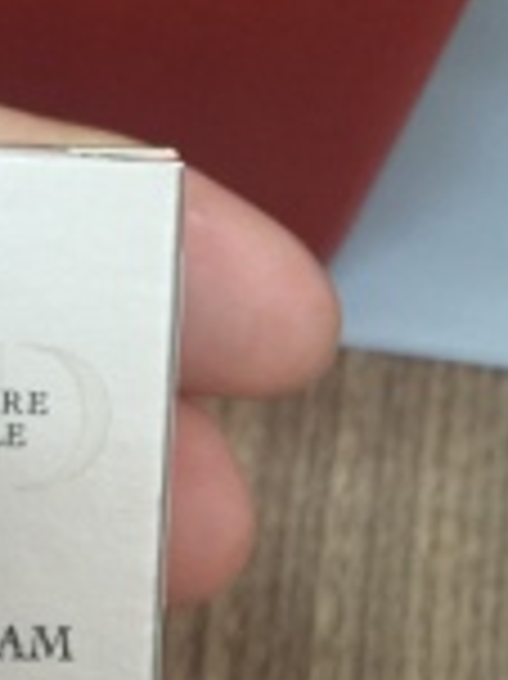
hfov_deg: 16.8
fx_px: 1685
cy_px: 486
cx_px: 9
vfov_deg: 22.6
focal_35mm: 86
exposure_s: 1/17
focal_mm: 4.15
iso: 125
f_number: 2.2
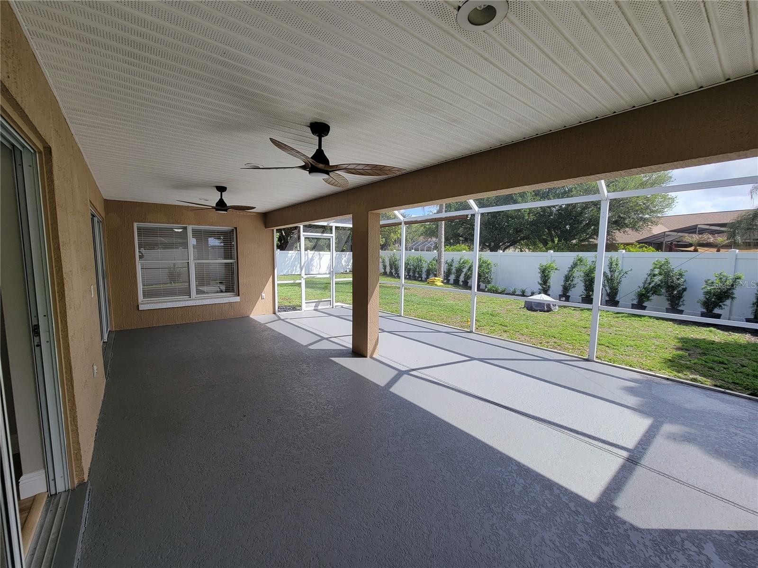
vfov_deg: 89.9
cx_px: 379
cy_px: 284
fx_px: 285
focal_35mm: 13
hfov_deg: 106.2
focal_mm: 2.2
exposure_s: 1/449
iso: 50
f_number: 2.2
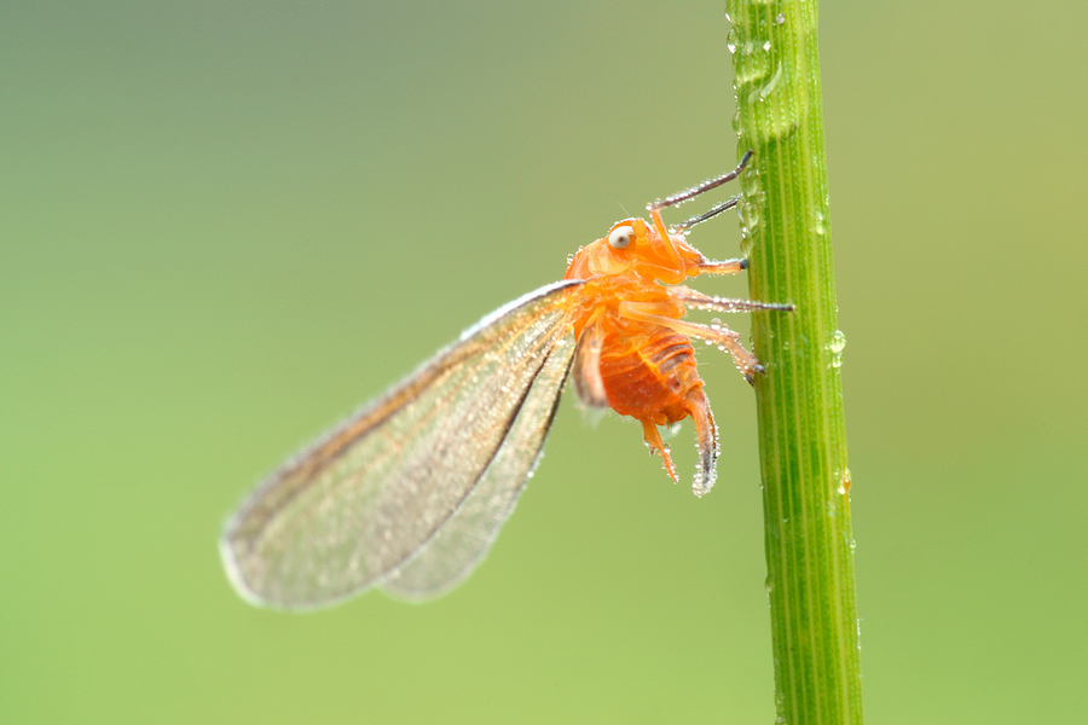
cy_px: 362
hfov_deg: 11.4
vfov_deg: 7.6
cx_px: 544
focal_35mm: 180
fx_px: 5440
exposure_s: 5
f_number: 22
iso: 100
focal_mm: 180
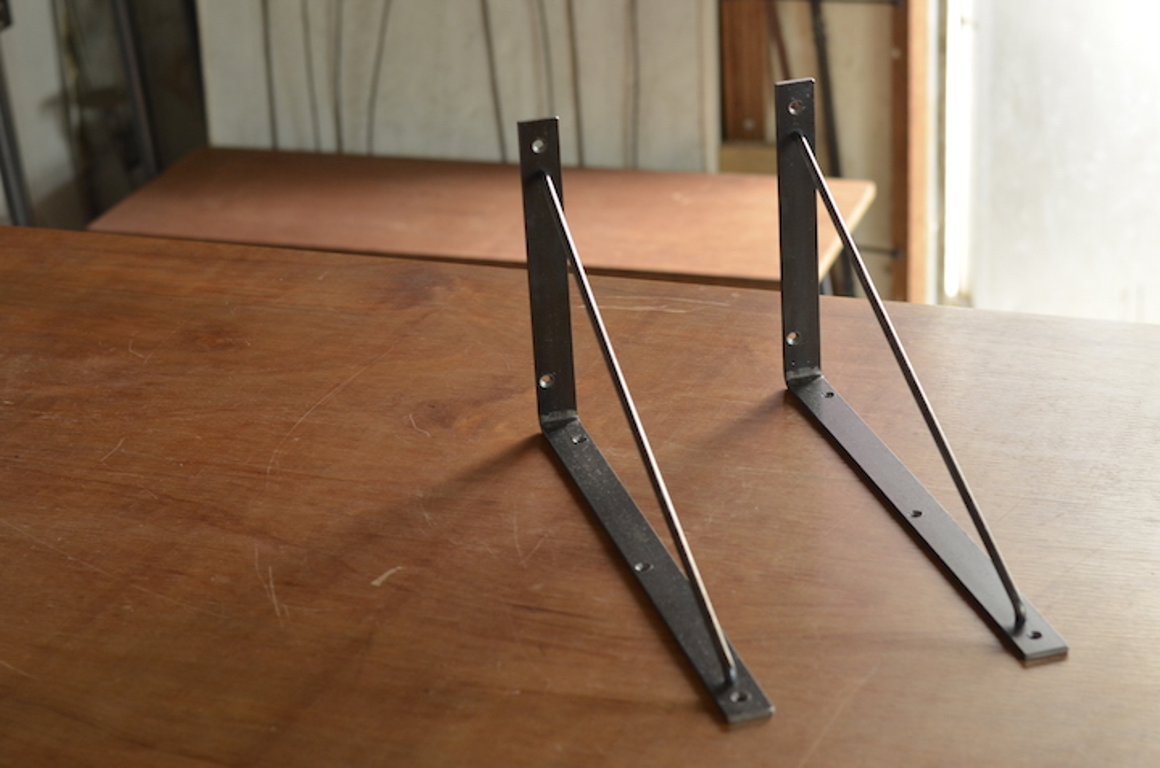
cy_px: 384
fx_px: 2412
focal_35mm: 75
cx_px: 580
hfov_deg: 27.0
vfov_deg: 18.1
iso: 400
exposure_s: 1/25
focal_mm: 50
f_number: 4
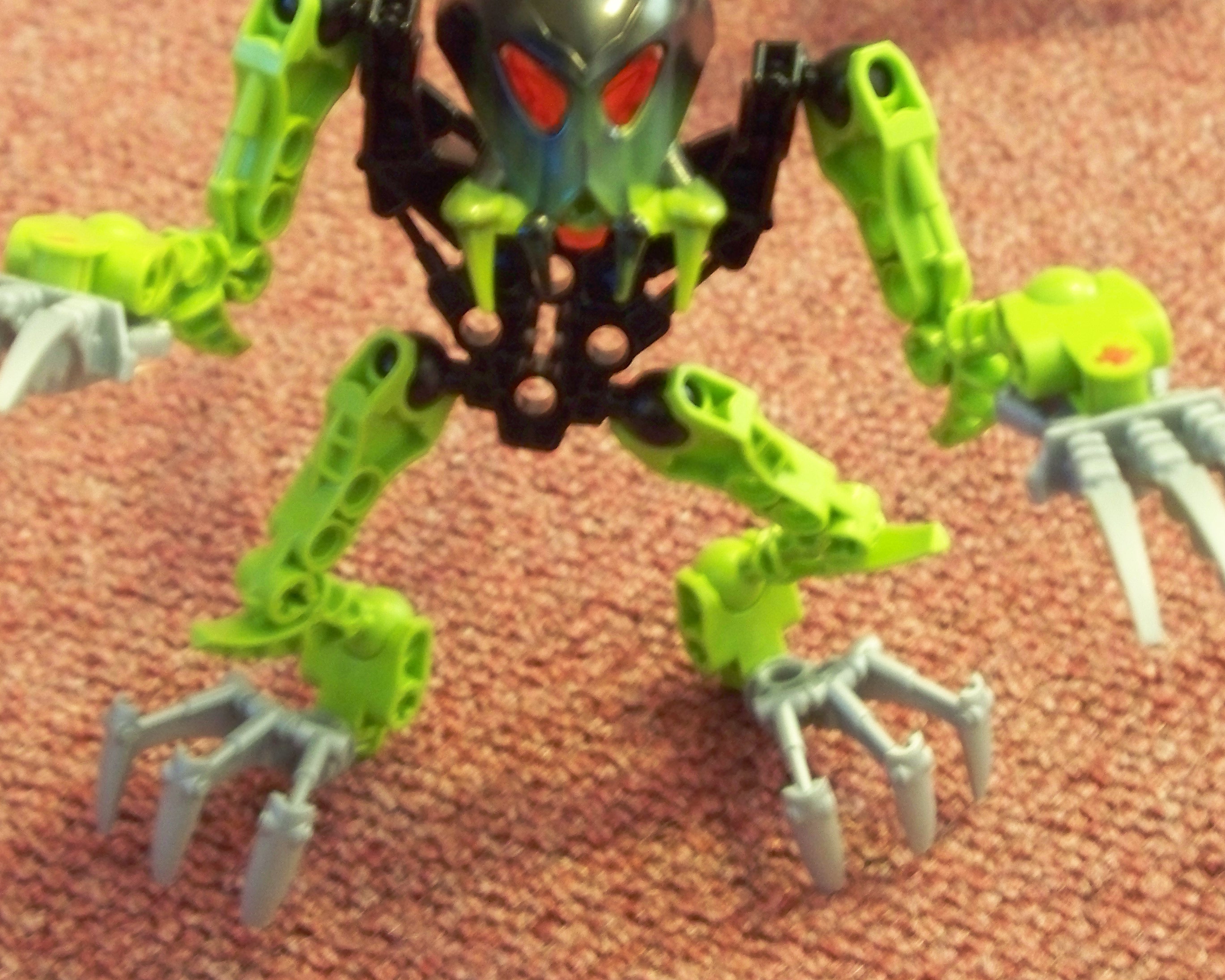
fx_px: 3154
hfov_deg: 22.0
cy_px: 320
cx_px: 558
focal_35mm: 87
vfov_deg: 17.6
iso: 400
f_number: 3.1
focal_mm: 12.89
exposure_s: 1/5
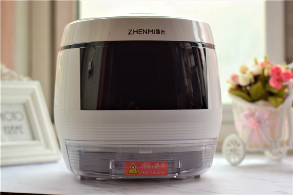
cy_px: 98
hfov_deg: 27.0
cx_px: 146
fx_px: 610
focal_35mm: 75
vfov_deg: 18.2
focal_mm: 50
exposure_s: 1/100
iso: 400
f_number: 2.8
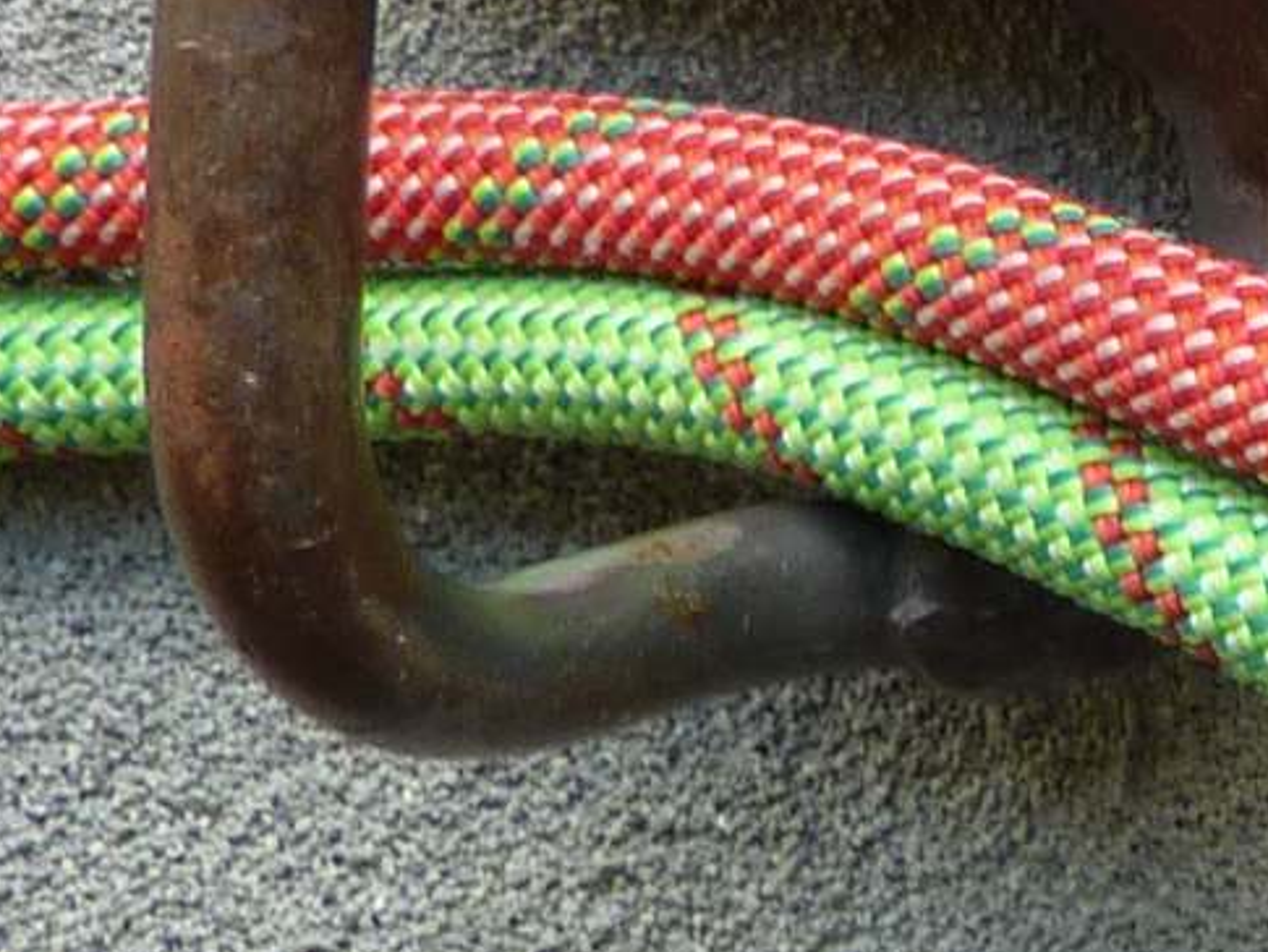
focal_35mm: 132
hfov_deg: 13.1
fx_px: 4836
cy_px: -97
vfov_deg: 11.1
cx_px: 2492
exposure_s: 1/40
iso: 80
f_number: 3.3
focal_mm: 4.1
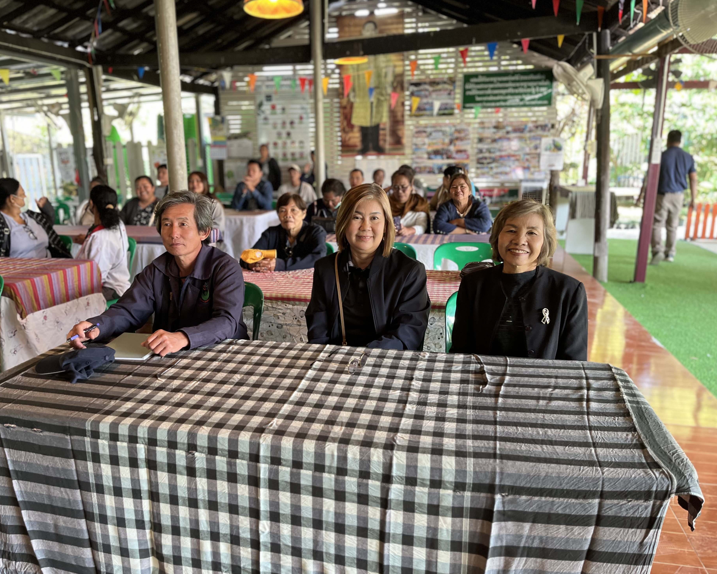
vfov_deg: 51.5
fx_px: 594
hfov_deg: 62.1
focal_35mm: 28
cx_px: 322
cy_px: 296
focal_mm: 5.1
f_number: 1.6
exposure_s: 1/60
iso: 160
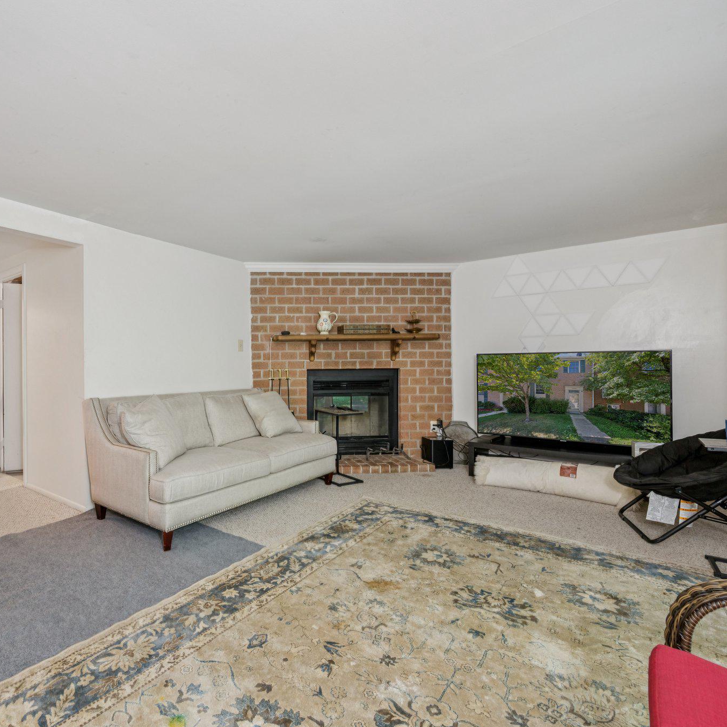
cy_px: 366
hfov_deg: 78.1
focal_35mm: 18
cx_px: 243
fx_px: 428
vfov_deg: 80.7
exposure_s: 1/1.67
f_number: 7.1
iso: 400
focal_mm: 14
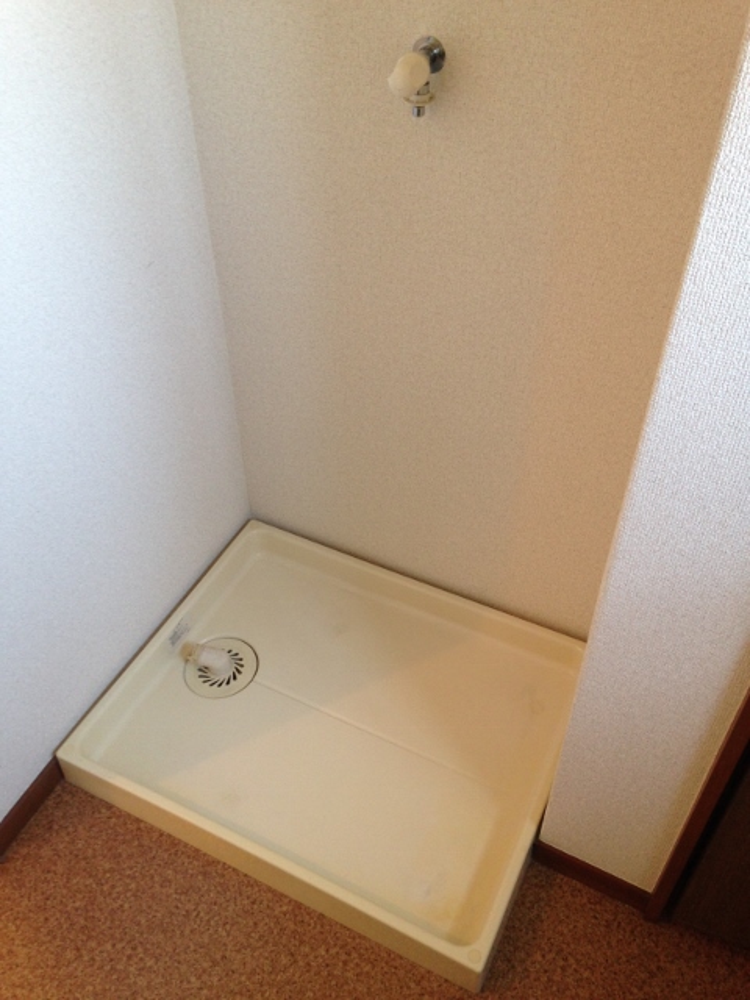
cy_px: 500
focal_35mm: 33
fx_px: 953
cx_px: 375
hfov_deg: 42.9
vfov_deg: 55.4
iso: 80
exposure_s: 1/20
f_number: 2.4
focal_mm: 4.12
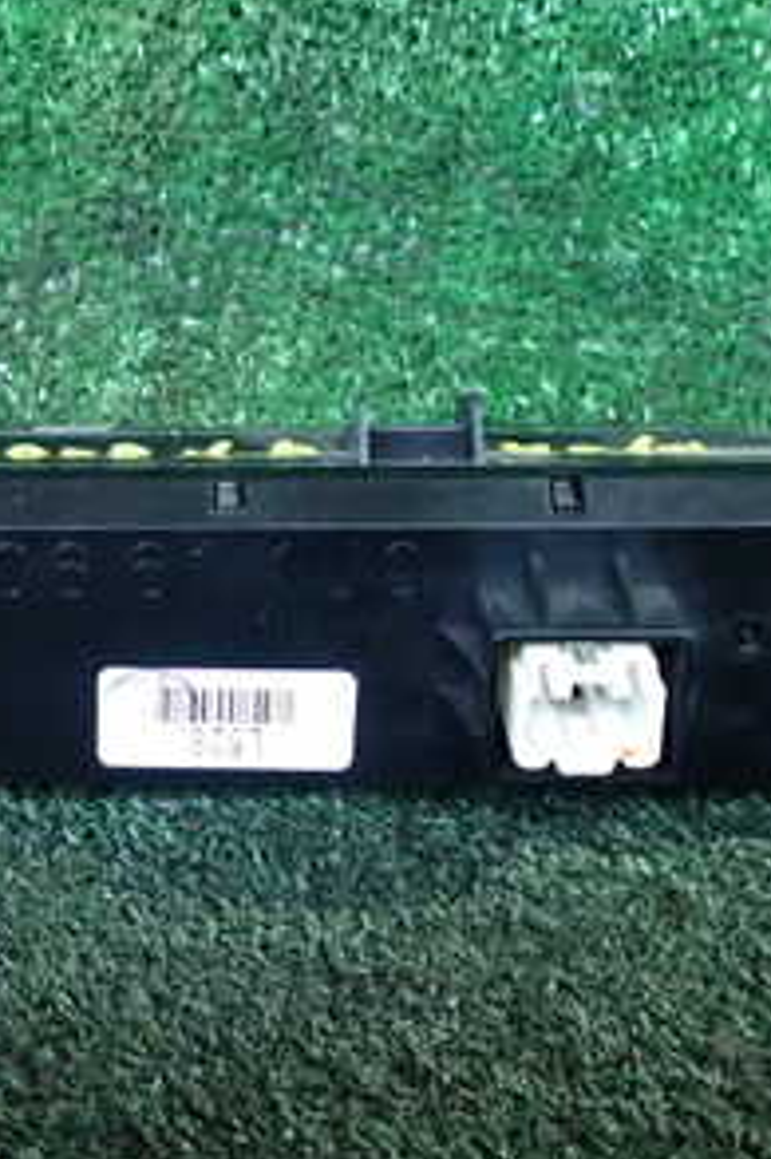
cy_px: 518
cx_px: 59
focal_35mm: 64
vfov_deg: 31.4
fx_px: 2058
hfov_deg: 20.7
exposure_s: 1/20
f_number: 2.3
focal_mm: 5.4
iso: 800
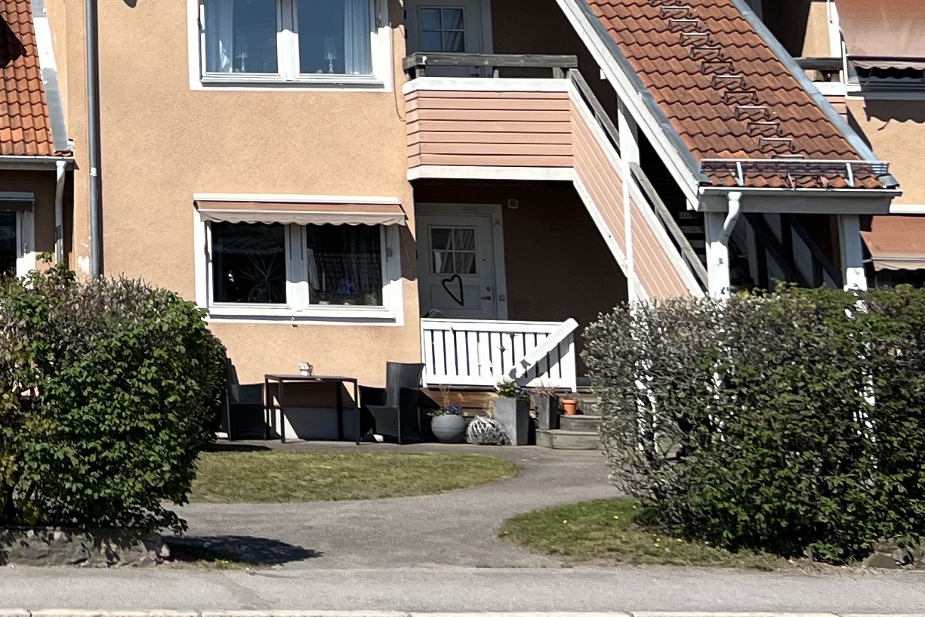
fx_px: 2287
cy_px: -188
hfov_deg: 21.0
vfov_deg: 14.7
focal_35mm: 89
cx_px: -247
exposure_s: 1/4274
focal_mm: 5.7
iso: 50
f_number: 1.5
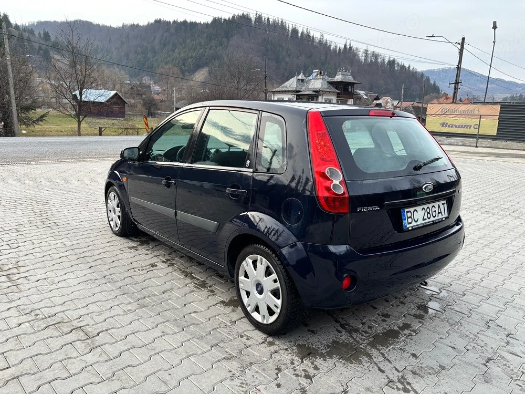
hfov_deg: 67.3
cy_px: 197
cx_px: 262
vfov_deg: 53.1
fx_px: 394
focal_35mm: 26
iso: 40
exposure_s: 1/121
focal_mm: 5.96
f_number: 1.6
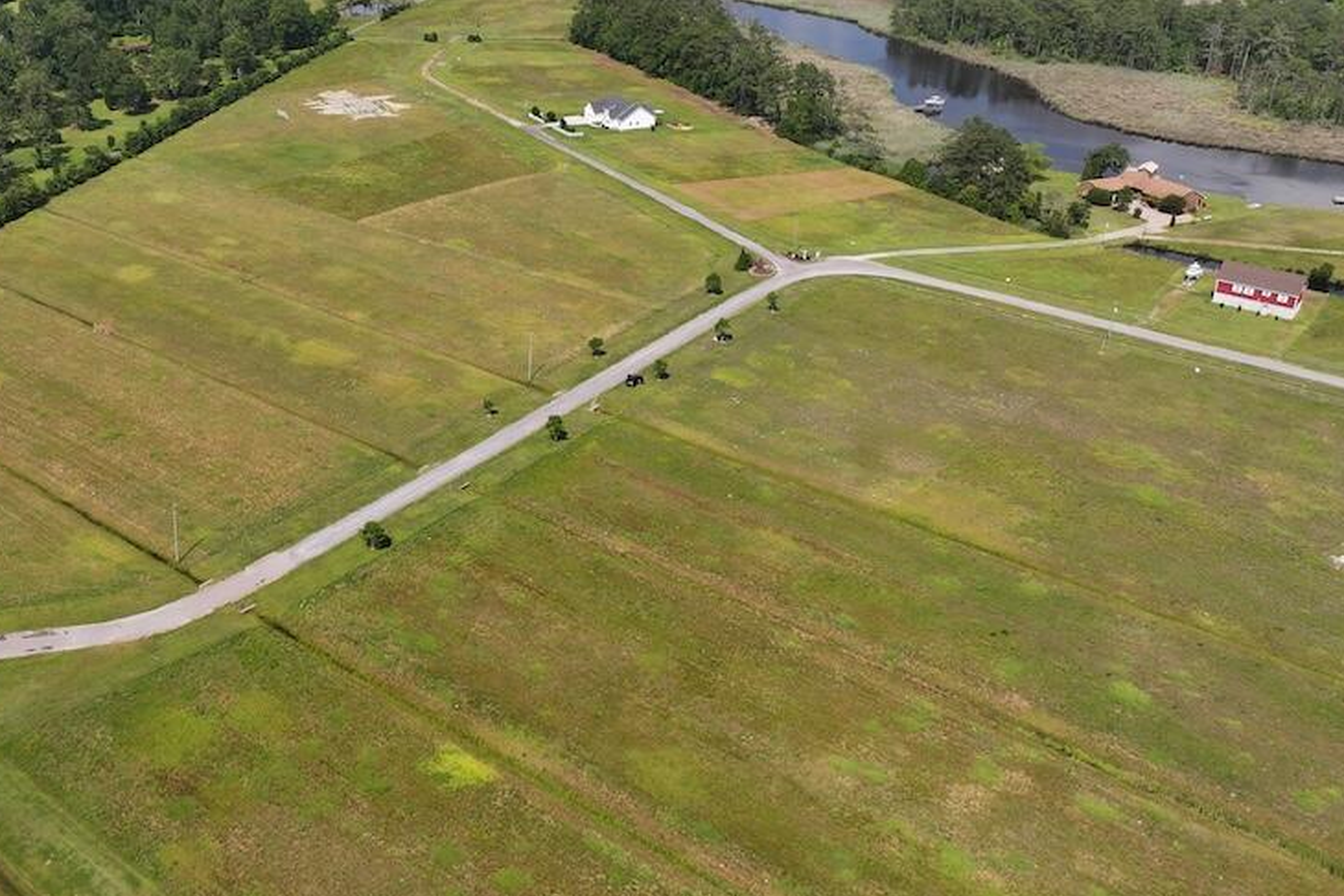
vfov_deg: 37.4
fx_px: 1307
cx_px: 416
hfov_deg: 53.0
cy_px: 290
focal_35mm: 35
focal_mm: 12.29
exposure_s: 1/160
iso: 100
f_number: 2.8
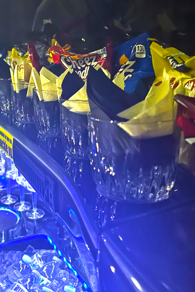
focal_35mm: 40
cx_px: 54
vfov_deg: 48.3
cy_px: 121
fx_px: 325
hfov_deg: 32.9
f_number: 1.6
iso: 800
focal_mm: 5.1
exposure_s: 1/16
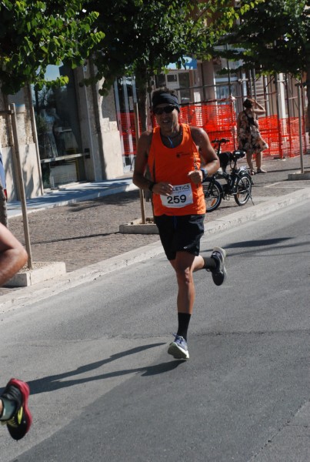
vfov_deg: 20.6
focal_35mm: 99
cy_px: 231
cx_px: 155
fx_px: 1272
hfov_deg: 13.9
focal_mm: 66
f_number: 7.1
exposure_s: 1/2000
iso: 1000
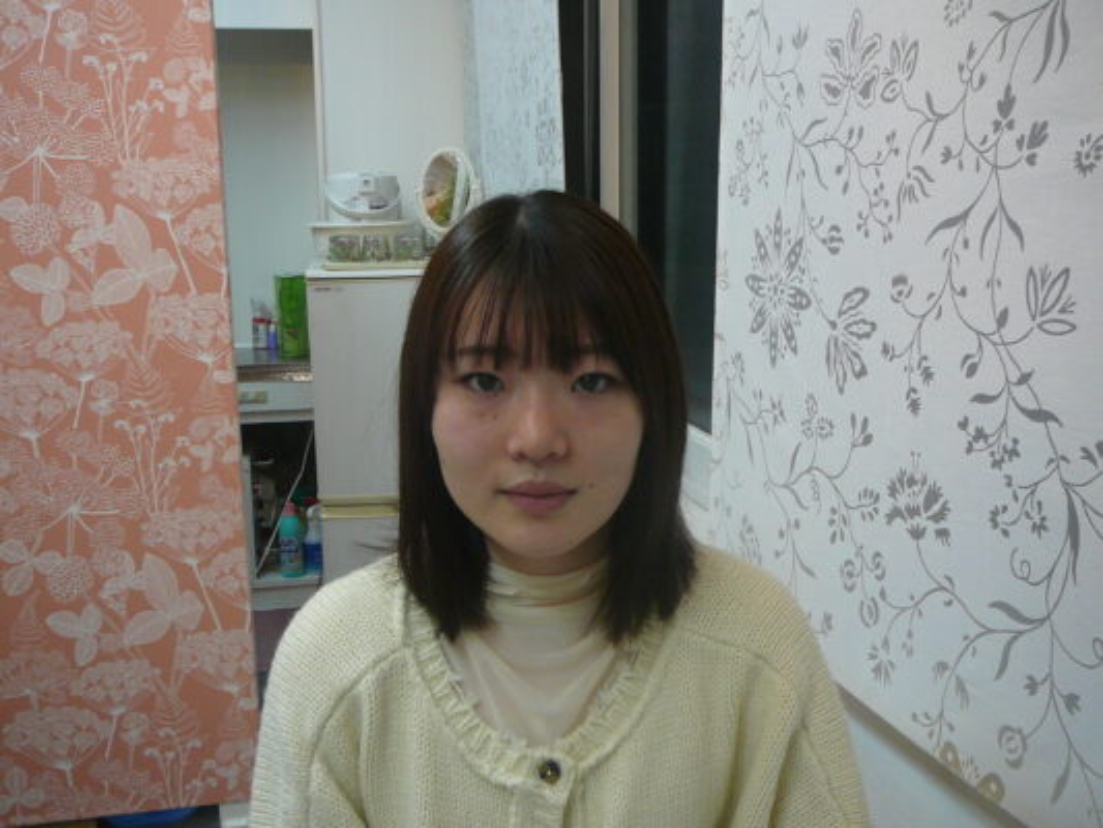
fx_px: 1115
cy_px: 414
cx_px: 552
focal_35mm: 35
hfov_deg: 52.6
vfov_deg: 40.7
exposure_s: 1/30
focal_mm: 5.2
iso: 125
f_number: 2.8
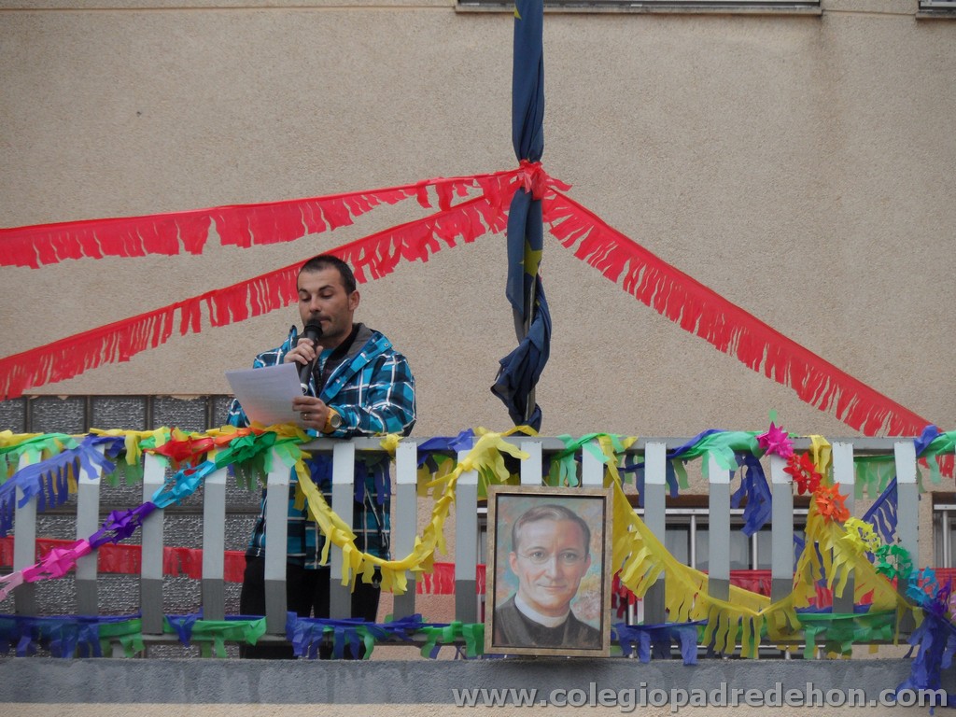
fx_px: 4971
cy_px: 358
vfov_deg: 8.2
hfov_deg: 11.0
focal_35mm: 180
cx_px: 478
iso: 100
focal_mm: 29.7
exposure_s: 1/125
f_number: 4.4
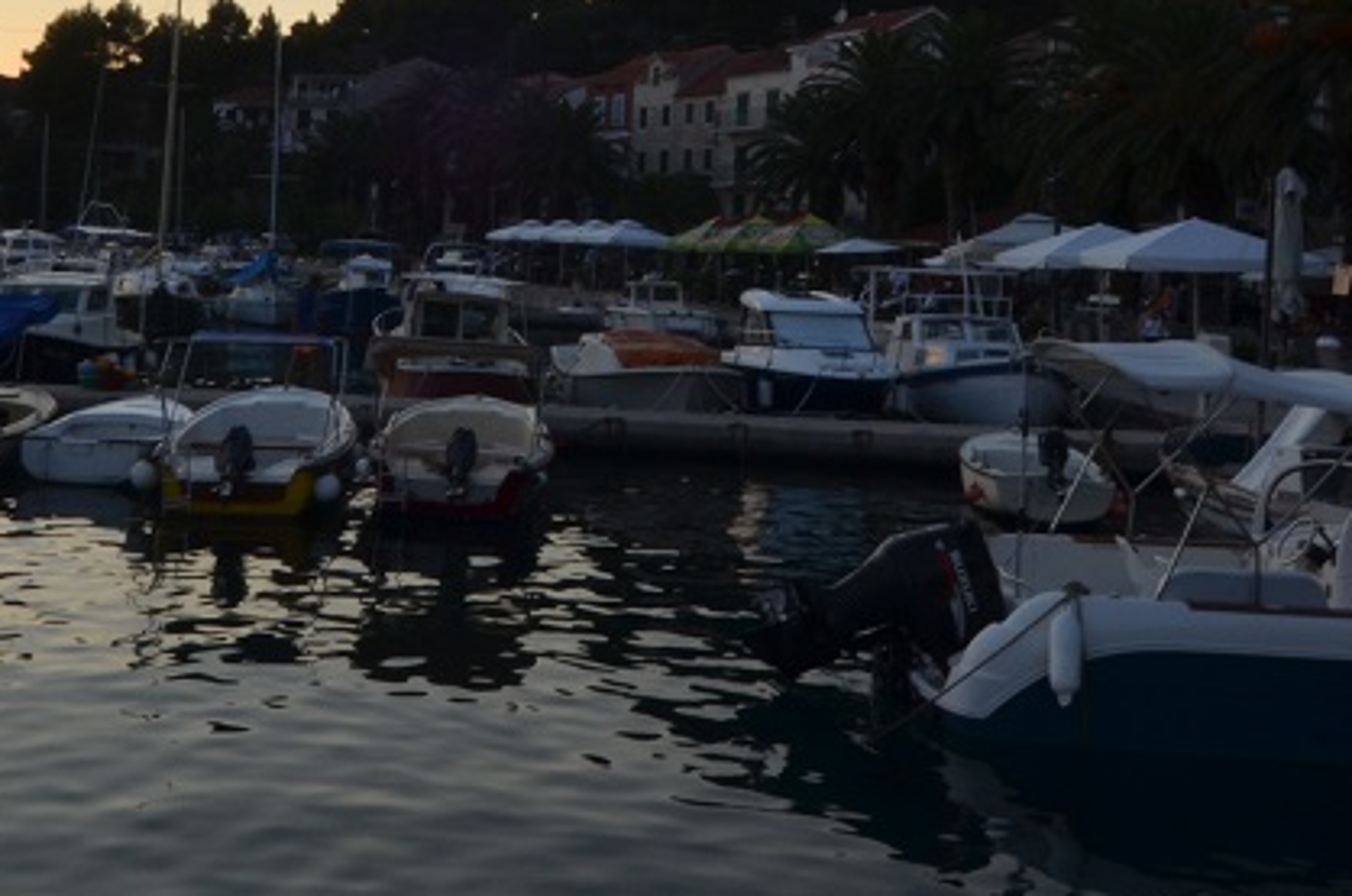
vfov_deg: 29.6
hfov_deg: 45.1
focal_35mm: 43
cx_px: 509
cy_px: 70
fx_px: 1612
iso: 250
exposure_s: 1/30
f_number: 22
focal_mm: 12
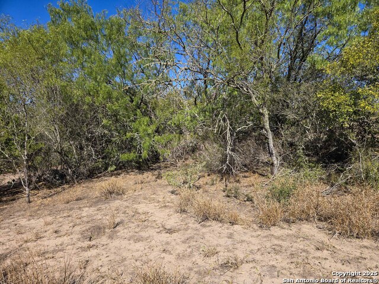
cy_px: 142
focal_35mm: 23
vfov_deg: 58.9
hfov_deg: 73.9
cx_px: 190
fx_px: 252
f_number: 1.8
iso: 25
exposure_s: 1/1951
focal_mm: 5.4
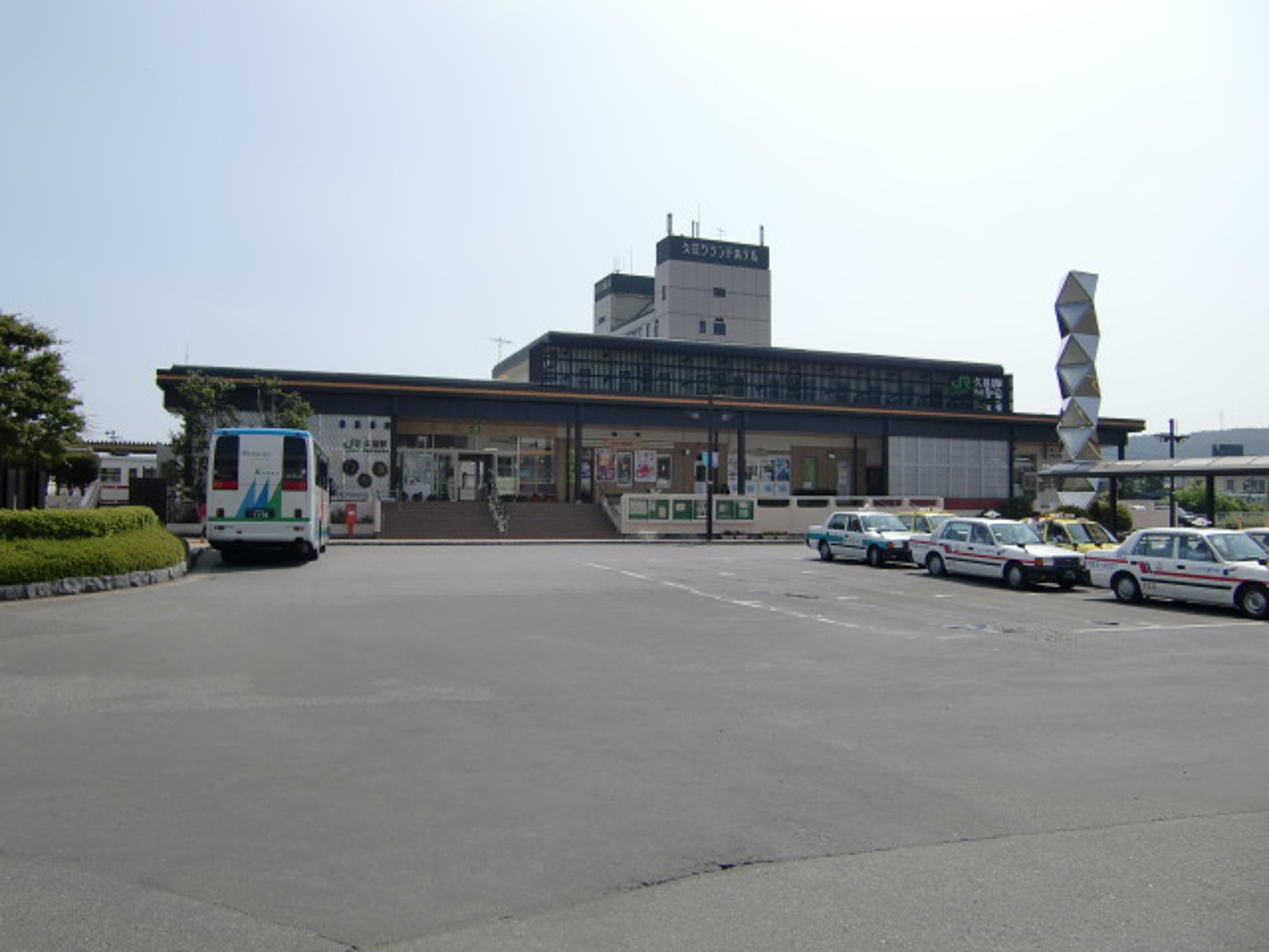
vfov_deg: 49.7
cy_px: 476
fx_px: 1026
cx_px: 634
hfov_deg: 63.4
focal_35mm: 28
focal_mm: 4.9
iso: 64
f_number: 7
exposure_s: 1/320
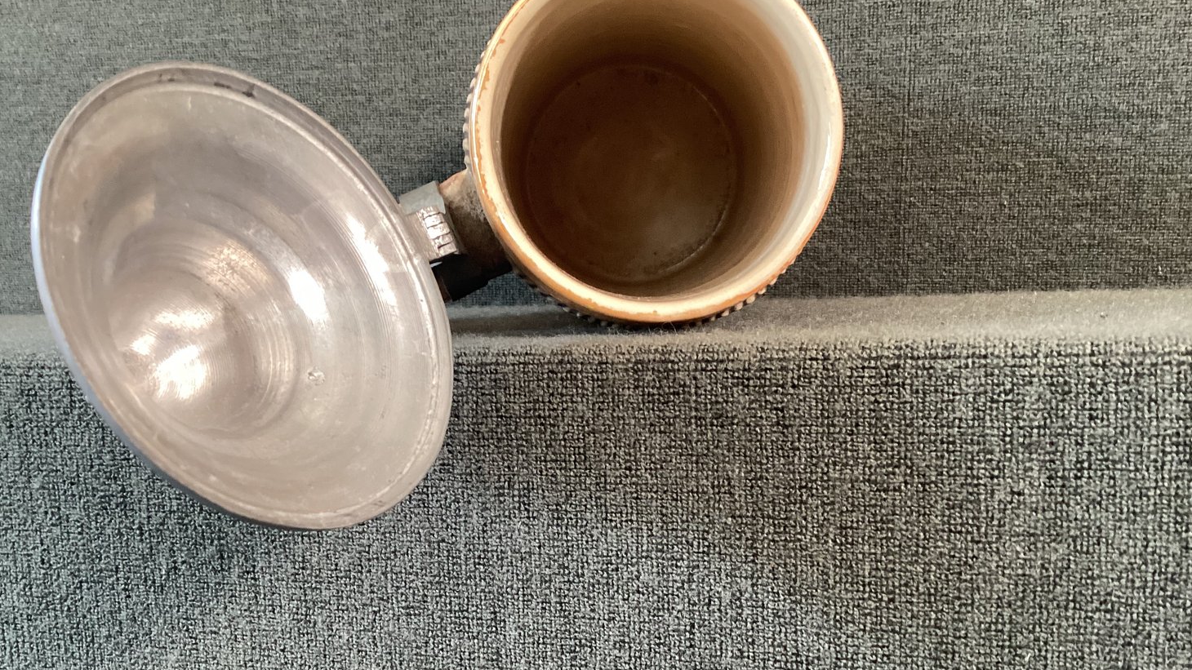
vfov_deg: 33.6
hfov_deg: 56.6
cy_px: 395
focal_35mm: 35
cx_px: 604
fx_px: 1106
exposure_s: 1/60
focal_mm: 3.3
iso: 250
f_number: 2.4
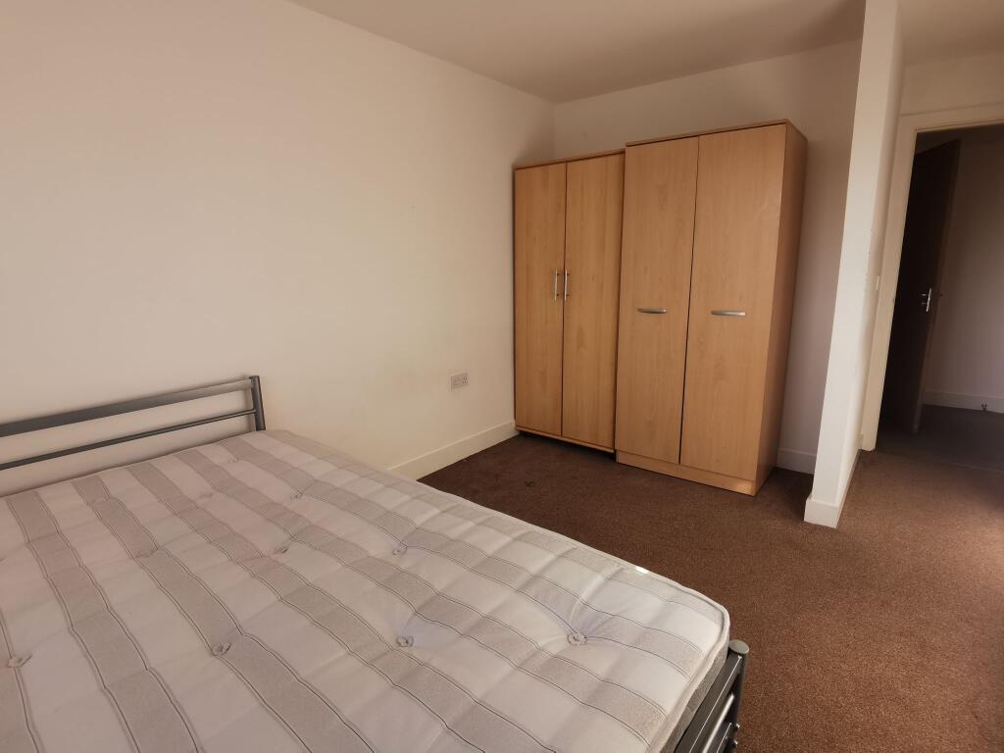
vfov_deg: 78.1
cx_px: 502
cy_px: 376
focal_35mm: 16
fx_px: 464
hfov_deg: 94.5
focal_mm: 2.26
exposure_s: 1/143
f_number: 2.2
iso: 50
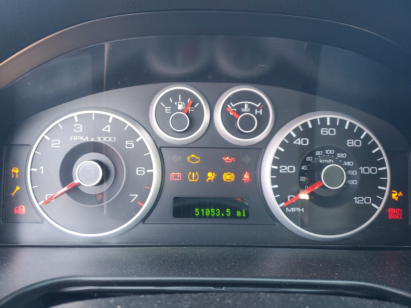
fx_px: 309
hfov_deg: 67.3
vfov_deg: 53.1
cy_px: 154
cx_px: 206
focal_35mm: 26
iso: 116
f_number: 1.5
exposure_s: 1/60.2
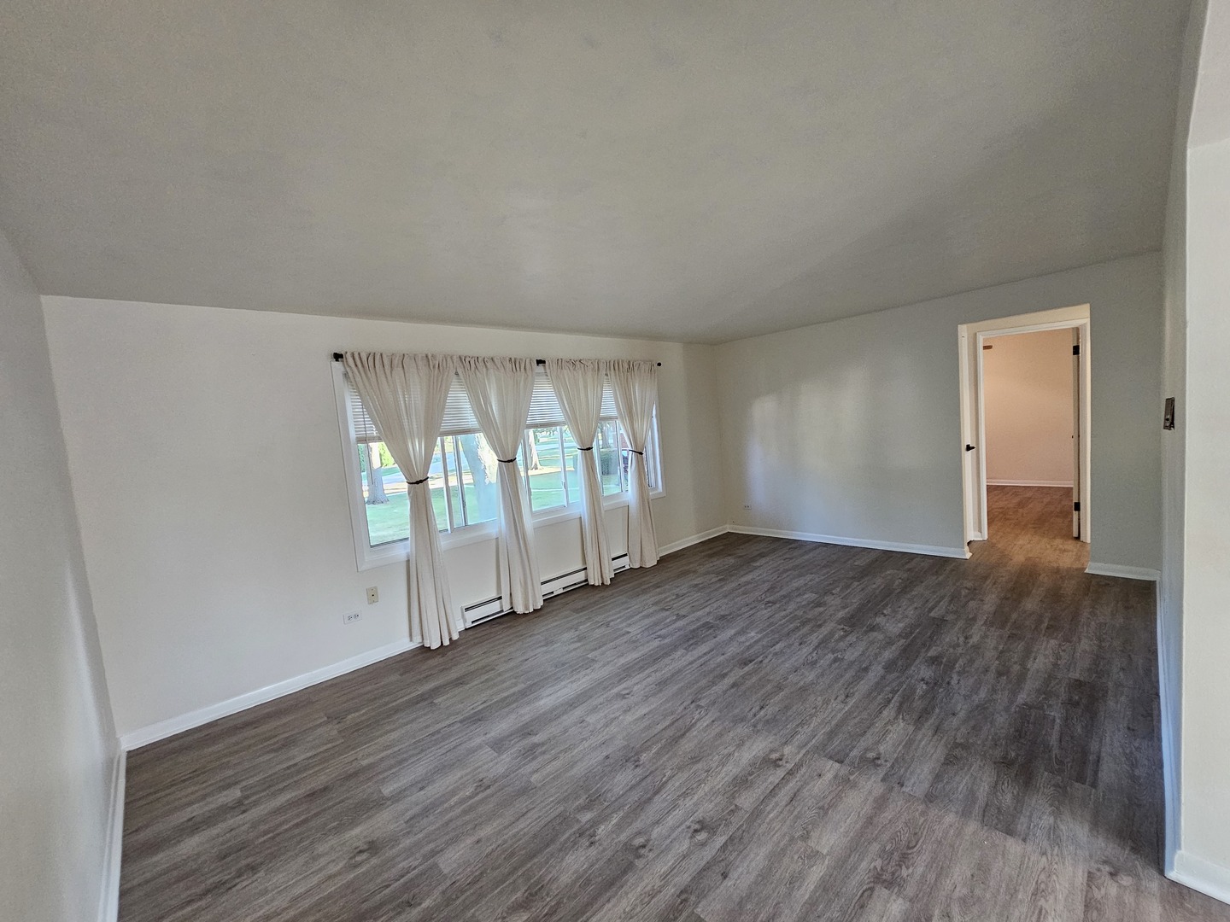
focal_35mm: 13
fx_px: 462
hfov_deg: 106.2
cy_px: 461
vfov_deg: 89.9
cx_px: 615
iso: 400
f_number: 2.2
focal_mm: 2.2
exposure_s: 1/60
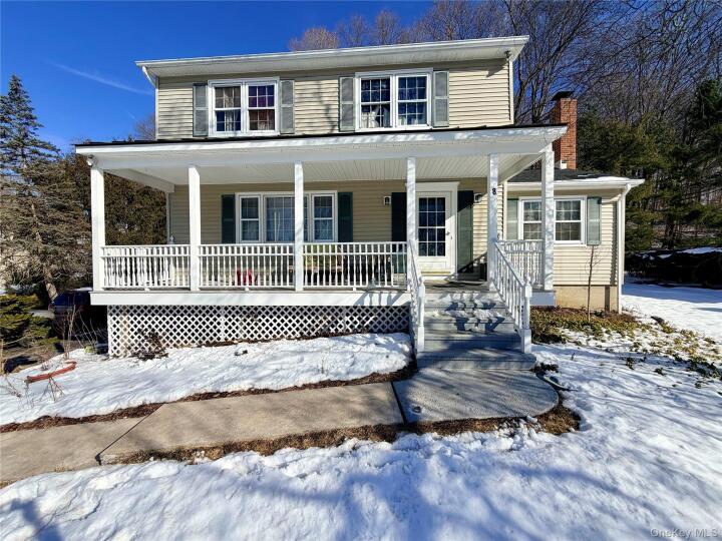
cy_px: 270
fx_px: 292
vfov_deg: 85.7
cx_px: 361
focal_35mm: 14
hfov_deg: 102.1
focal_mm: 2.22
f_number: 2.2
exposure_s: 1/1368
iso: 20
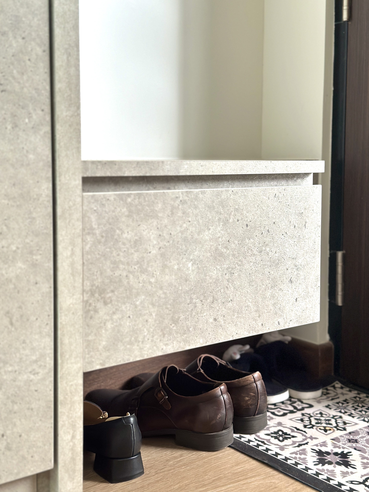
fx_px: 682
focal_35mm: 48
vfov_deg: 39.7
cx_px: 184
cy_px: 246
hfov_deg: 30.3
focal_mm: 6.86
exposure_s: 1/60
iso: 250
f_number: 1.78
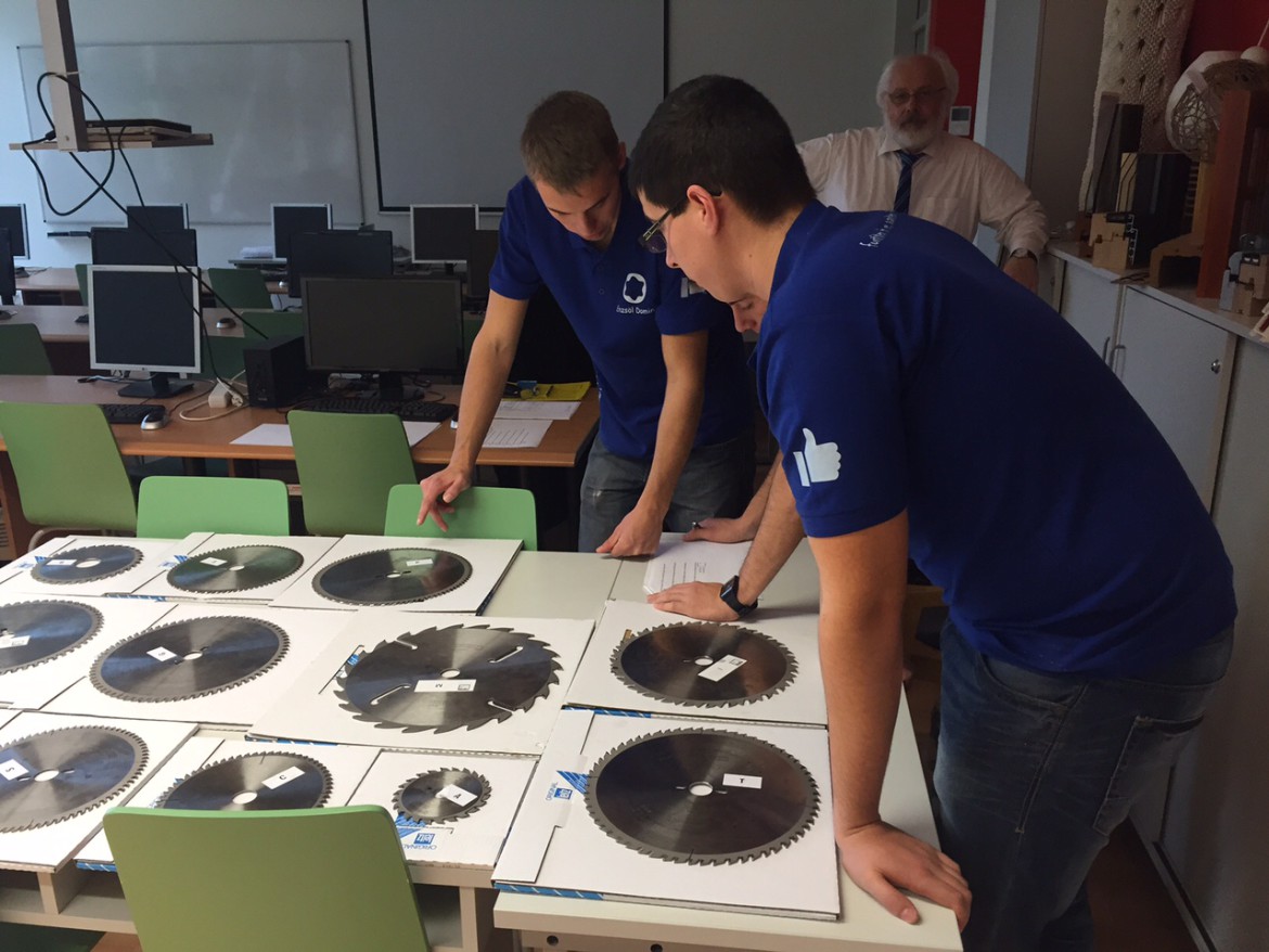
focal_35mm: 29
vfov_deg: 48.2
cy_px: 476
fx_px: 1063
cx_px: 634
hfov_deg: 61.6
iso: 50
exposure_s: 1/30
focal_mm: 4.15
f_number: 2.2
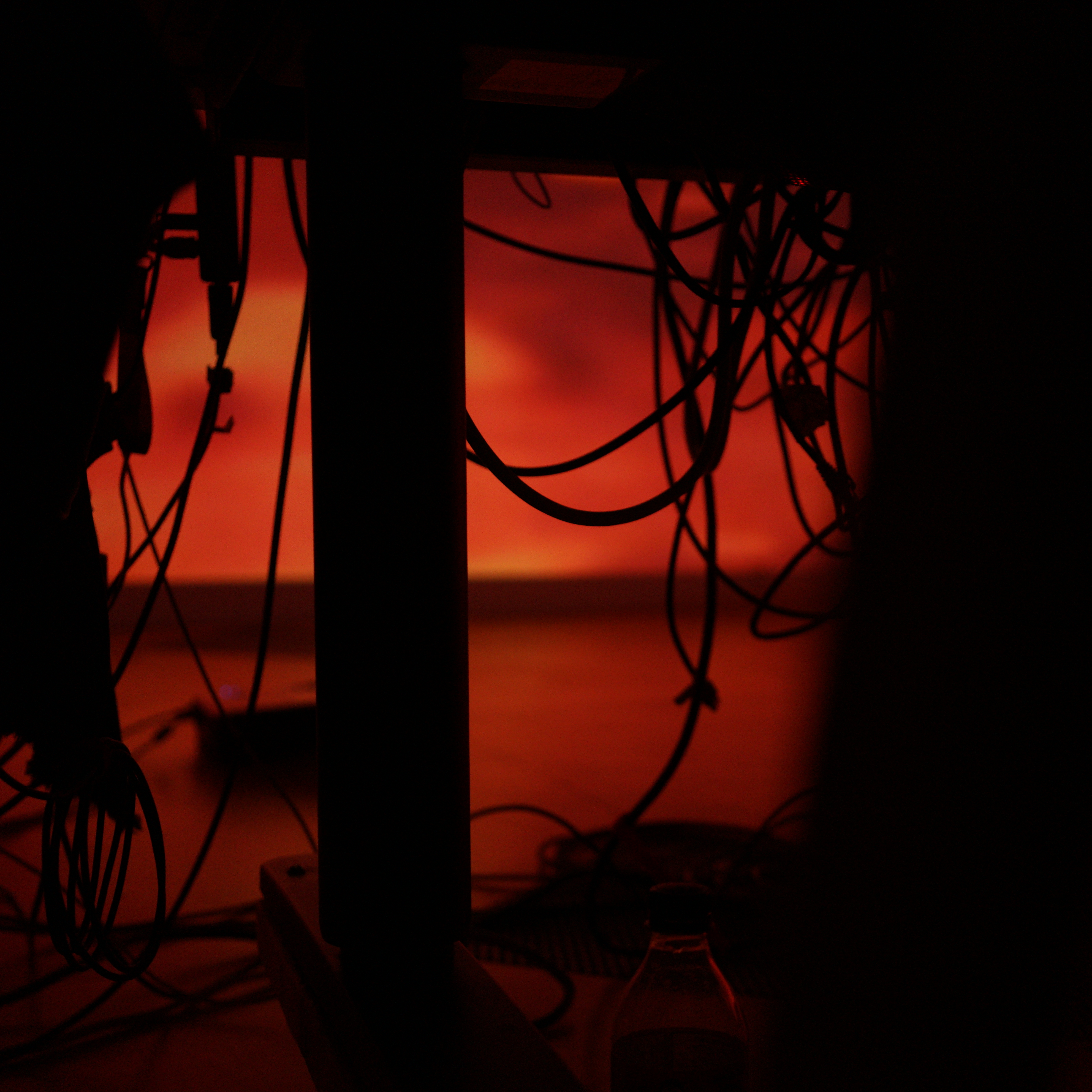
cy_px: 545
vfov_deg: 37.6
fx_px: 1606
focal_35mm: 45
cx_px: 522
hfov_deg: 37.5
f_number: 2.8
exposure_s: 1/40
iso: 1000
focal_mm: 35
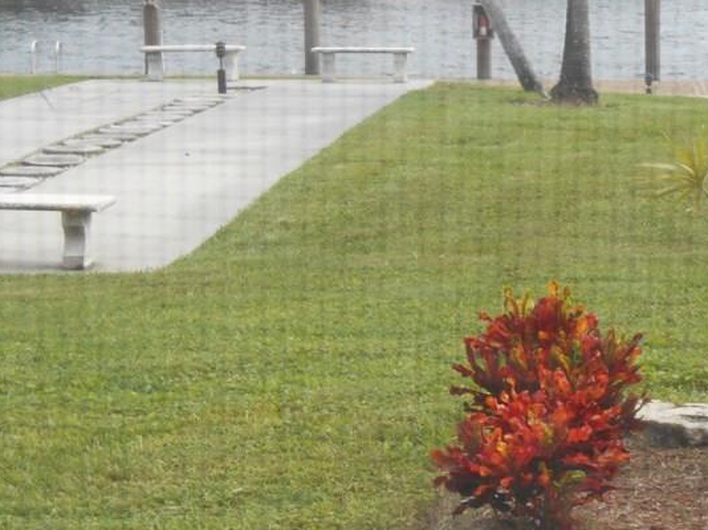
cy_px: 223
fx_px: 2392
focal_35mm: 117
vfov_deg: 12.6
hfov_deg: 16.7
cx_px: 587
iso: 200
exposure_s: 1/250
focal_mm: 10.9
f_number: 4.4
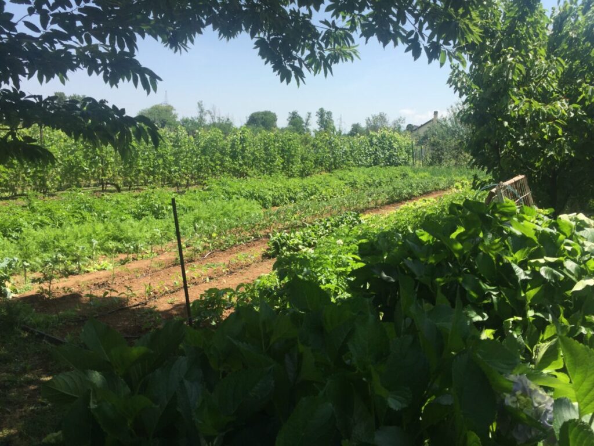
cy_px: 223
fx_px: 498
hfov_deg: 61.7
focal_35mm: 29
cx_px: 297
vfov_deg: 48.2
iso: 32
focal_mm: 4.15
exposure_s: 1/1522
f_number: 2.2
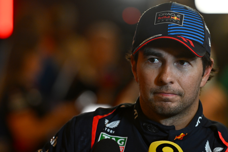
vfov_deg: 4.6
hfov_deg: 6.9
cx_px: 114
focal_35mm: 300
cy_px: 76
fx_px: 1899
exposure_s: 1/400
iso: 1600
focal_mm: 200
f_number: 2.8
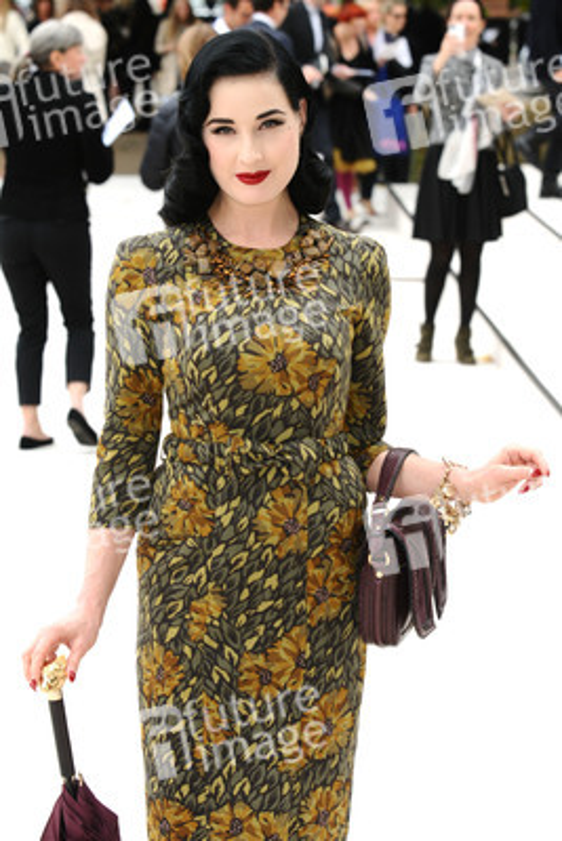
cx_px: 281
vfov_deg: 17.1
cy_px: 420
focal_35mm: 120
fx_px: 2807
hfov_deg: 11.4
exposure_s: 1/250
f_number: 5.6
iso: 320
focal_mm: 80
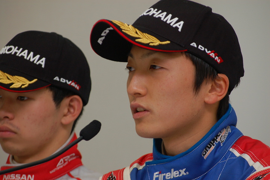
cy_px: 90
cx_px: 135
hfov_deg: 8.6
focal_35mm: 240
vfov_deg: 5.7
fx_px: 1798
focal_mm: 160
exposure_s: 1/60
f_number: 8
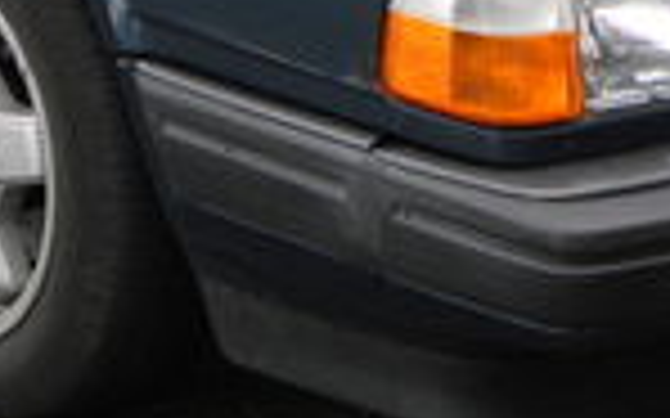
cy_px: -247
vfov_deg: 6.2
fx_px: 3833
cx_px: 117
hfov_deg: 10.0
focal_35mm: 210
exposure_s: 1/87.3
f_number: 3.2
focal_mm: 8.2
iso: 64
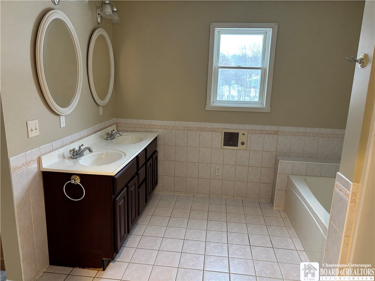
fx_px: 282
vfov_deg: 53.1
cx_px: 188
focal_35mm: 26
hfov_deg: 67.3
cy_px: 140
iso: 250
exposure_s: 1/60
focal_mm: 5.96
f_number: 1.6
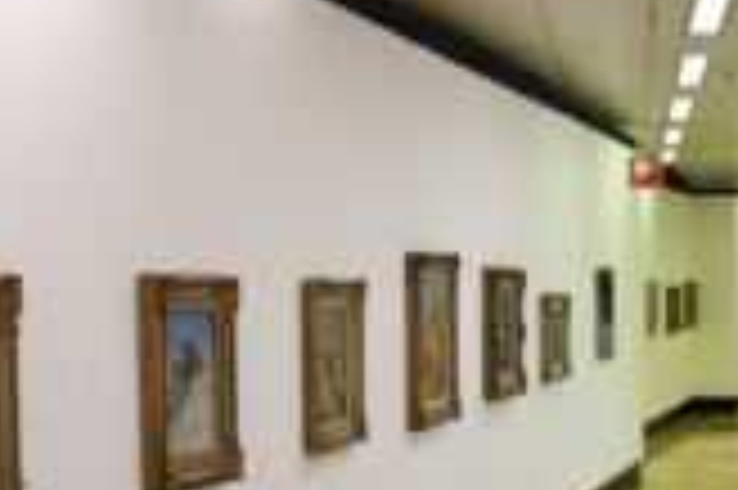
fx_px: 1577
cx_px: 428
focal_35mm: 77
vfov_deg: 17.6
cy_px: 342
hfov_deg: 26.3
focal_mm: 30
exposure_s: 1/250
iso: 5000
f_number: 6.3
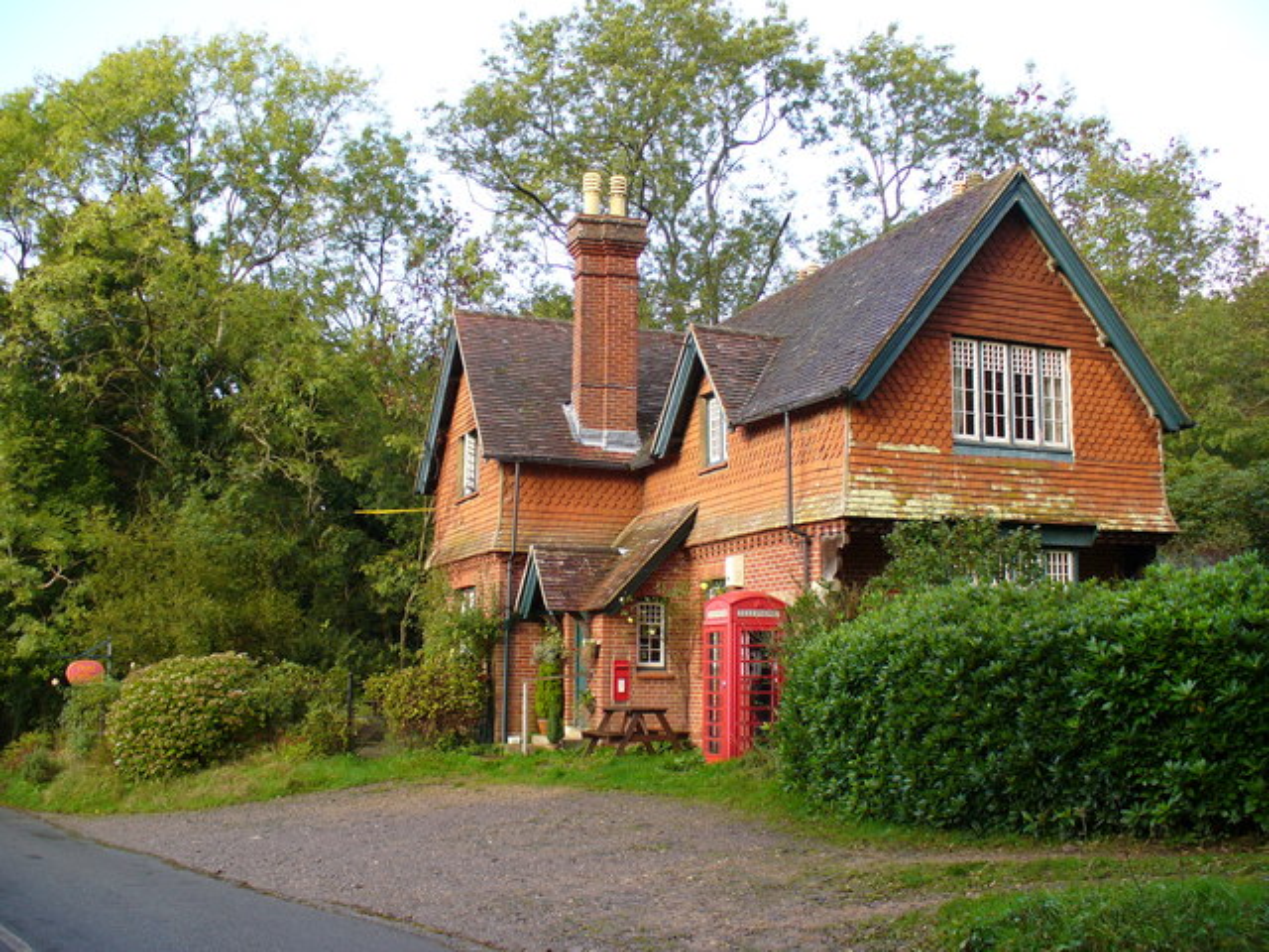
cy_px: 476
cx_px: 634
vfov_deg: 38.7
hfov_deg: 50.1
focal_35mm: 37
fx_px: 1356
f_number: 2.8
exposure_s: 1/125
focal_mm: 6.1
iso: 80
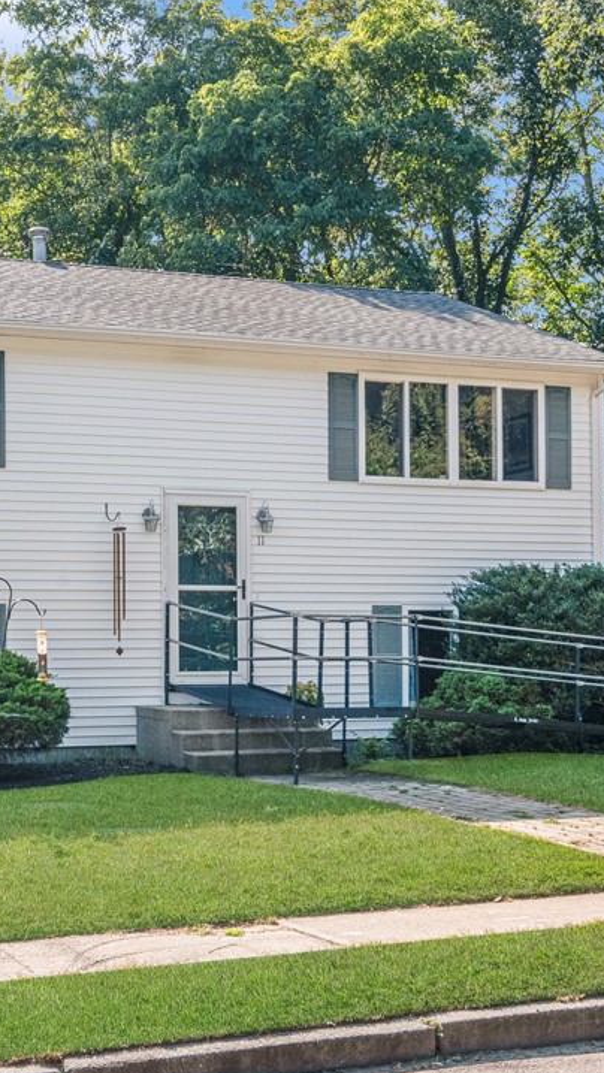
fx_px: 1623
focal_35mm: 57
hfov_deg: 20.8
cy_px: 536
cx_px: 105
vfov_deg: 36.6
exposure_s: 1/200
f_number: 14
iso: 400
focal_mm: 24
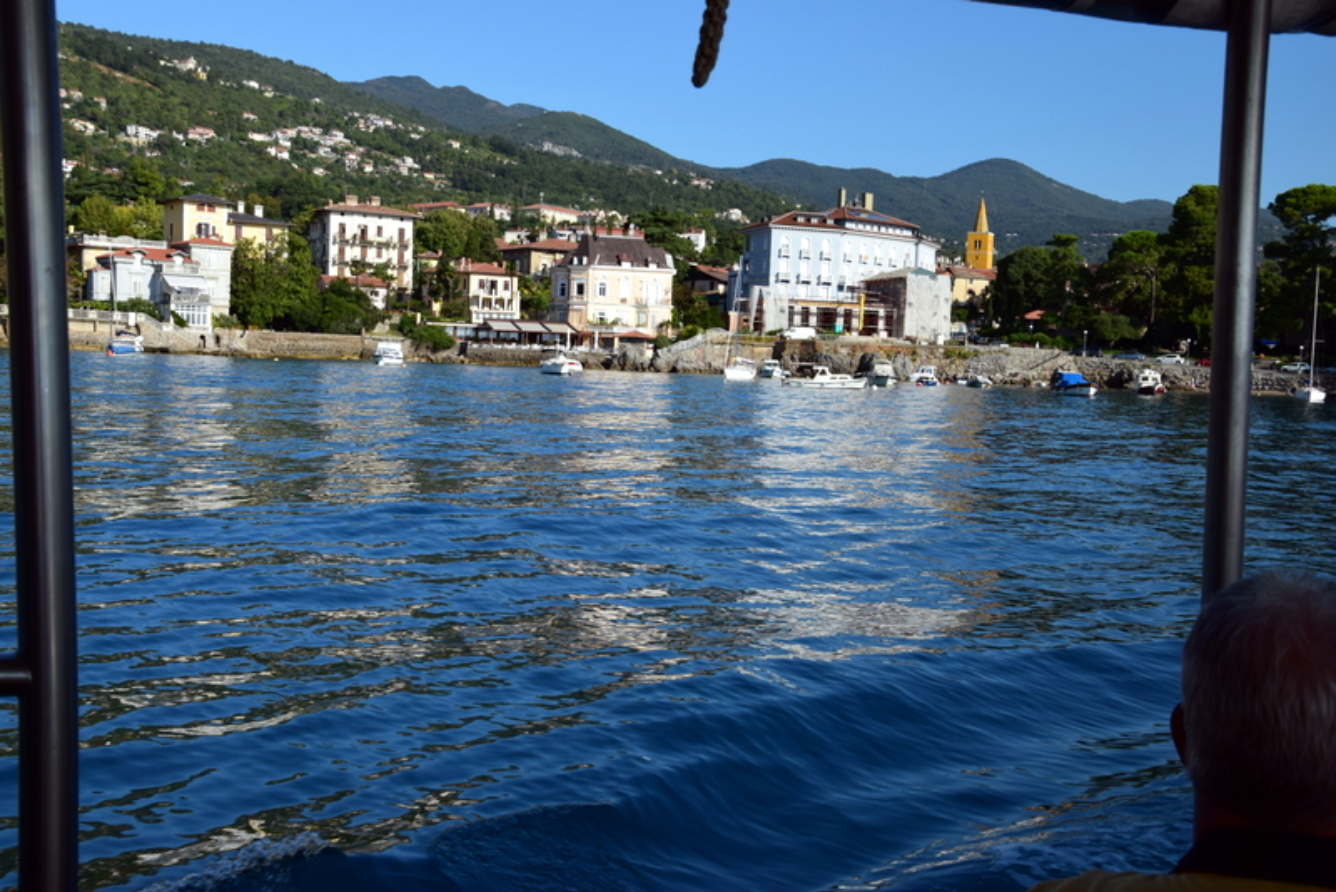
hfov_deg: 51.3
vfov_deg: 35.5
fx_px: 1392
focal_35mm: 38
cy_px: 446
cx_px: 668
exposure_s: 1/250
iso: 400
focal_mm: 25
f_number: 10
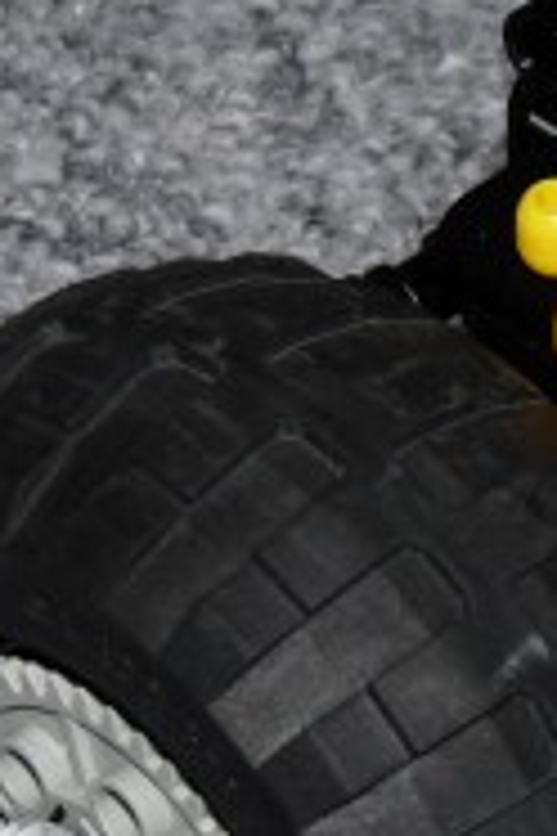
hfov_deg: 4.2
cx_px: 957
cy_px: 481
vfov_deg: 6.3
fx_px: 7565
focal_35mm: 326
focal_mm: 16.1
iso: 100
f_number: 3.4
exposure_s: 1/40
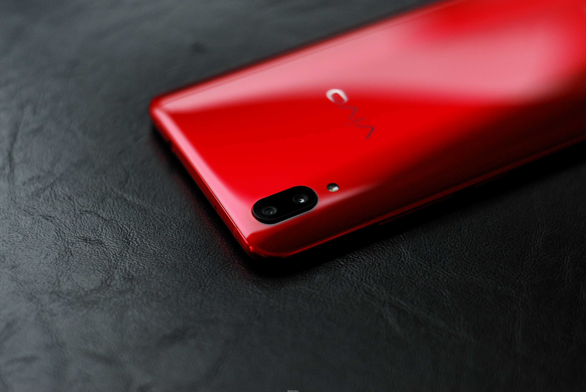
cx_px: 293
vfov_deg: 18.2
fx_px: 1222
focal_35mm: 75
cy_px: 196
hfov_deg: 27.0
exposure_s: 1/125
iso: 400
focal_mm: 50
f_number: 2.5
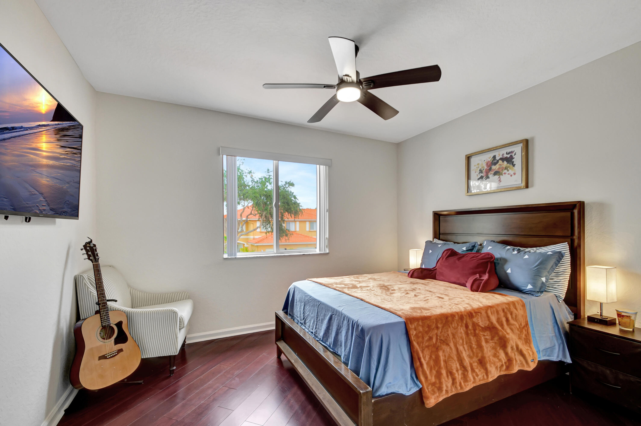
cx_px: 320
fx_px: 267
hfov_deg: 100.4
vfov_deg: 77.2
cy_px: 213
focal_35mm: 15
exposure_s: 1/20
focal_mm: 10
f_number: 8
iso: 400
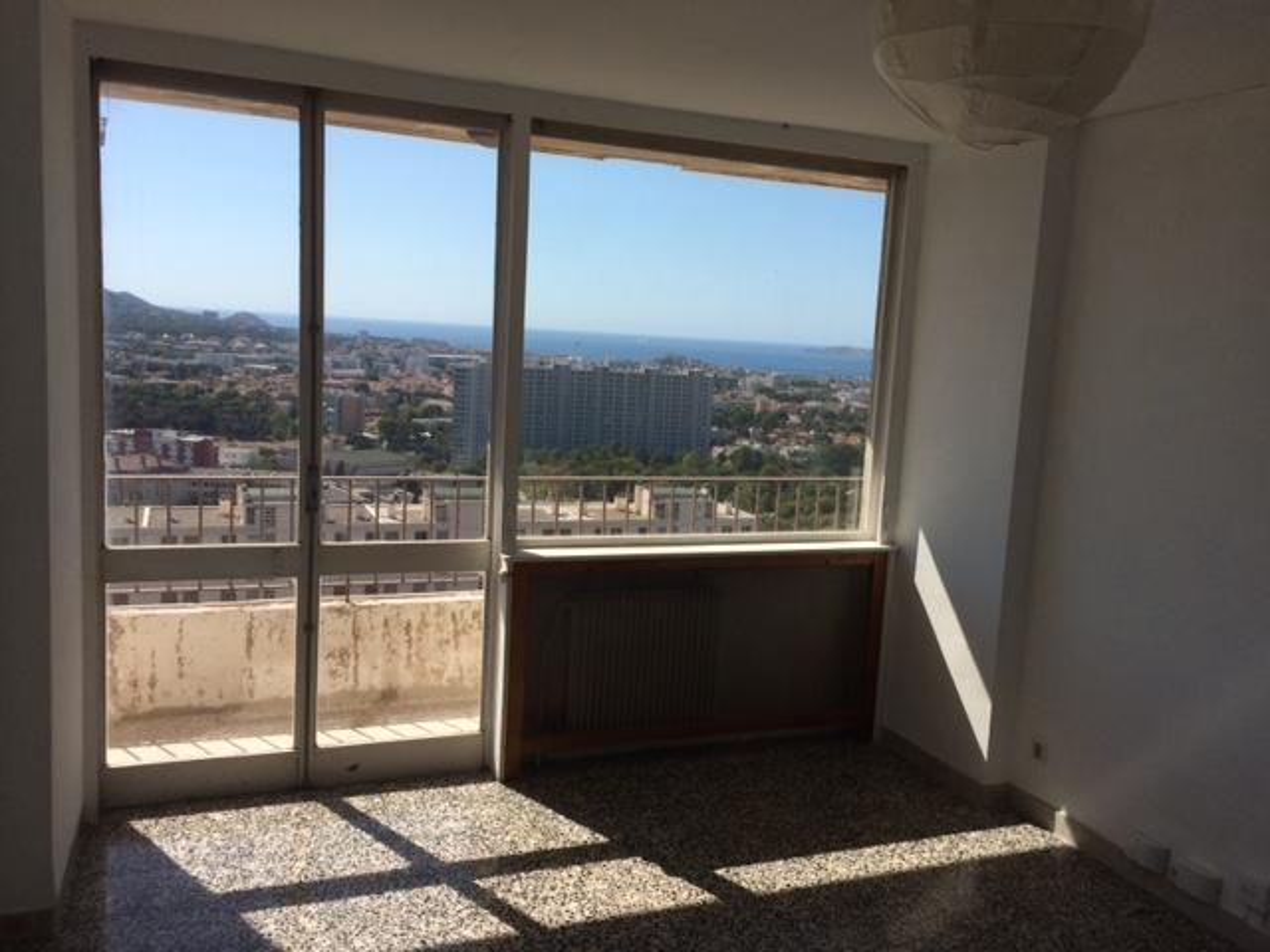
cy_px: 476
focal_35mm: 29
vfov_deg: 48.2
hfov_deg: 61.7
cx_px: 635
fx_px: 1064
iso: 32
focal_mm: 4.15
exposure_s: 1/2933
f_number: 2.2
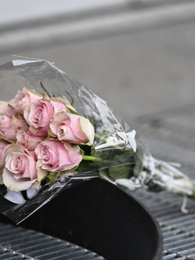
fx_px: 1915
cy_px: 130
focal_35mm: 255
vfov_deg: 7.8
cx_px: 121
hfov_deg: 5.8
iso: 1250
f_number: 3.2
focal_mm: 175
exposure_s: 1/1000
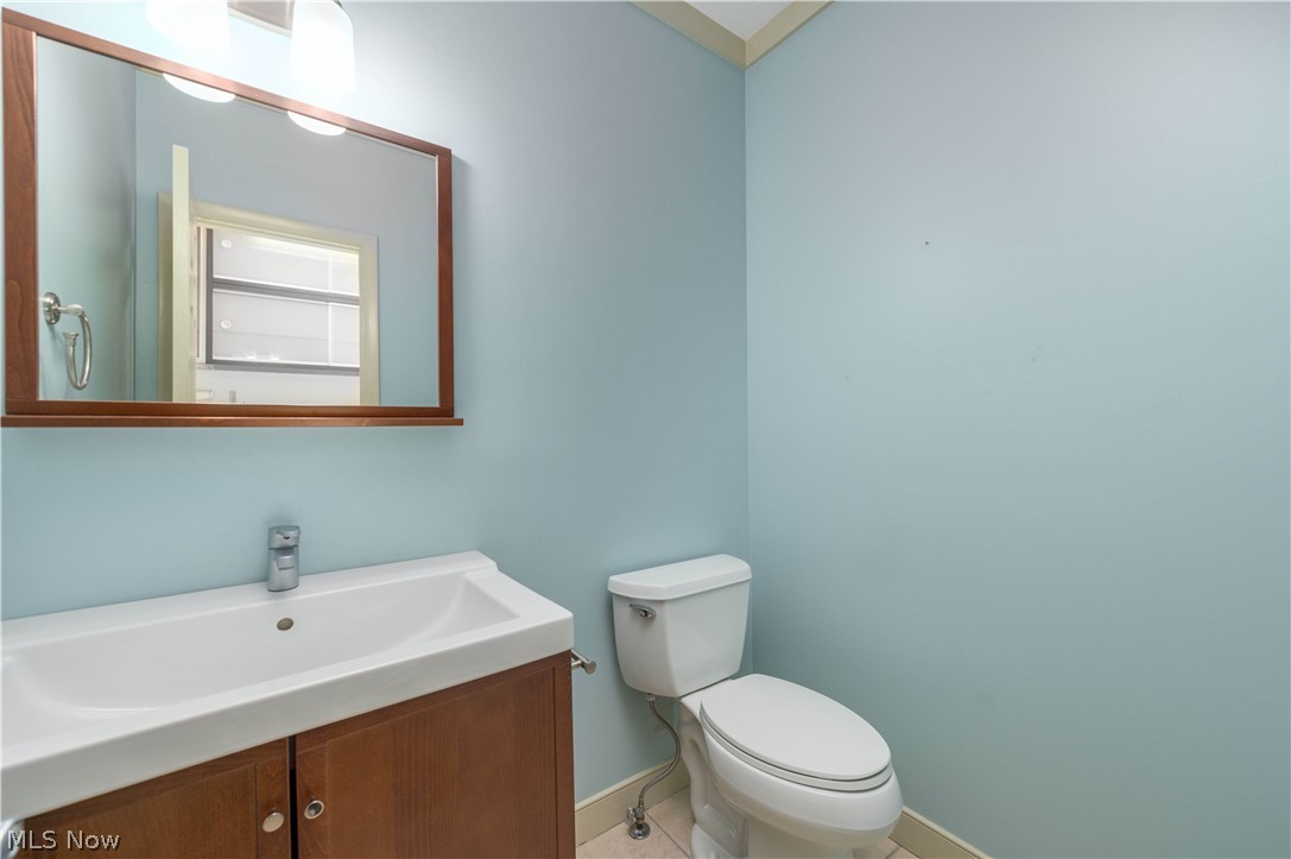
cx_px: 646
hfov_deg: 104.3
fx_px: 502
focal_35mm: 14
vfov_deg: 81.1
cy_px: 430
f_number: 9
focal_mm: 14
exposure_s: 1/60
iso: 200
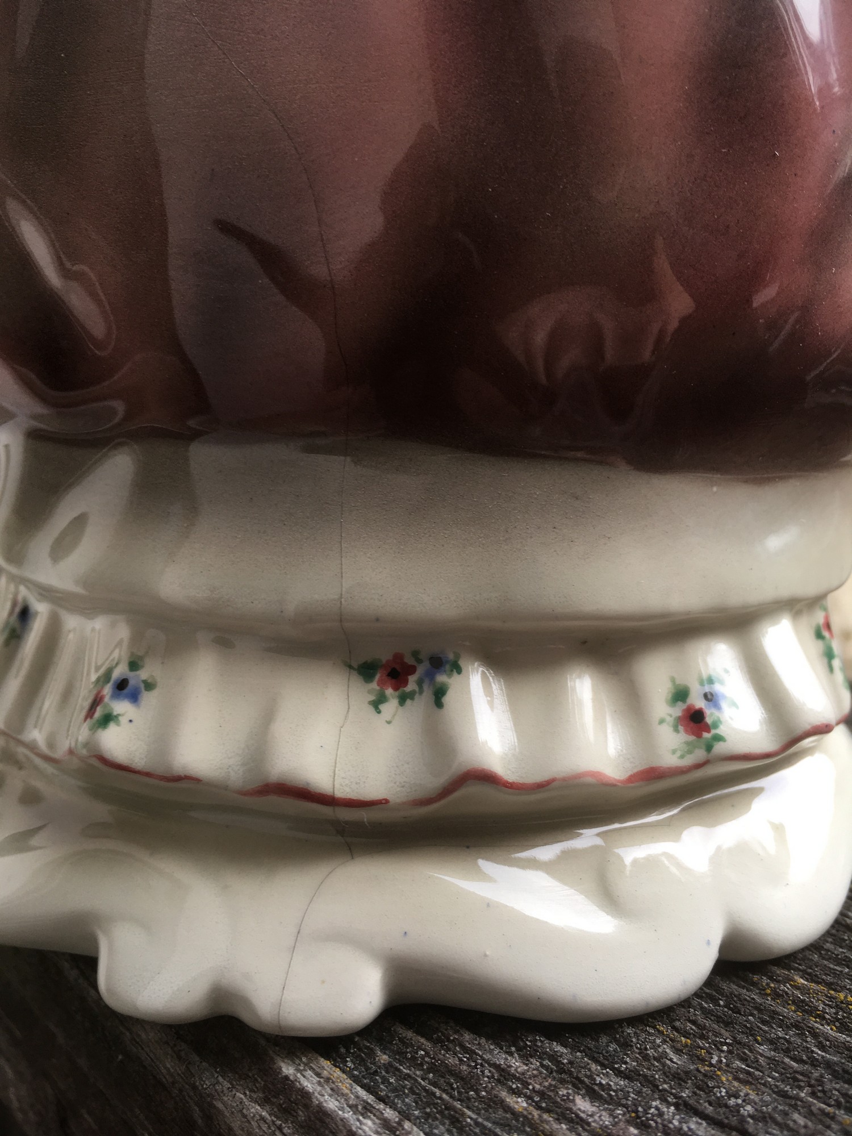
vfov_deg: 61.7
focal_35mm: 29
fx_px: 952
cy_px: 568
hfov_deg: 48.2
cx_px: 426
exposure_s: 1/50
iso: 25
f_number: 2.2
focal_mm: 4.15
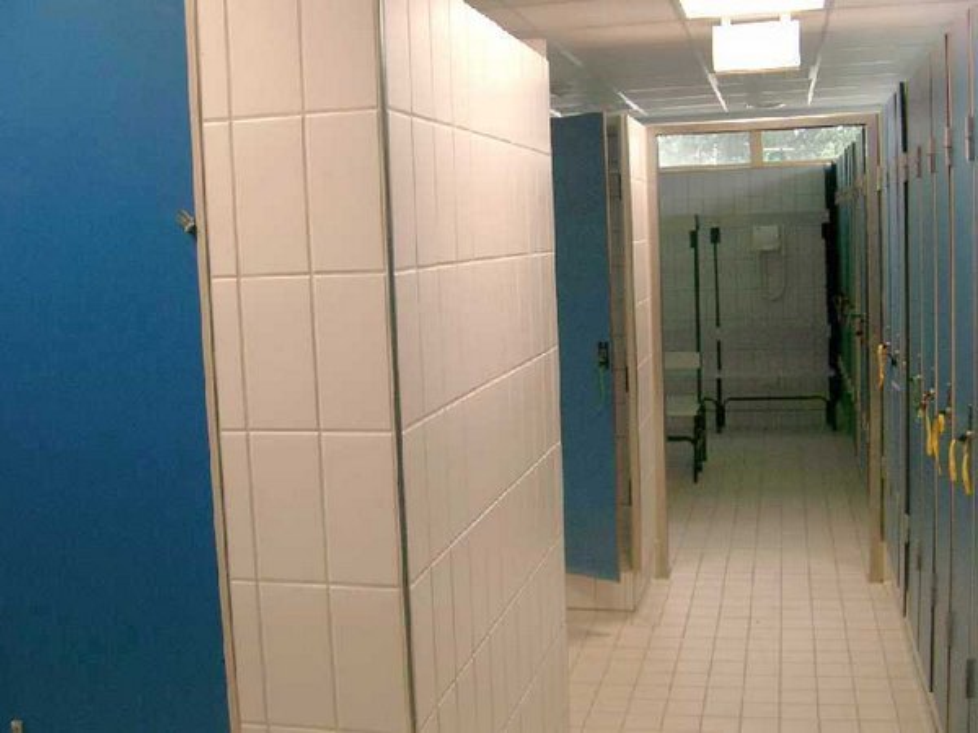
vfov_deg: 38.7
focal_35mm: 37
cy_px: 366
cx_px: 489
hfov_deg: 50.1
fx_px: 1045
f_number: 2.6
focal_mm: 7.6
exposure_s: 1/80
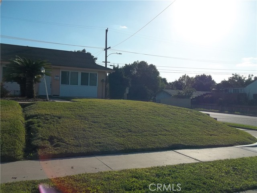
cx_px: 128
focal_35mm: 32
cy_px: 96
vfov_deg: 44.2
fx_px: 238
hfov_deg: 56.8
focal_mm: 5.7
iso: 80
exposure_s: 1/320
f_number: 8.8
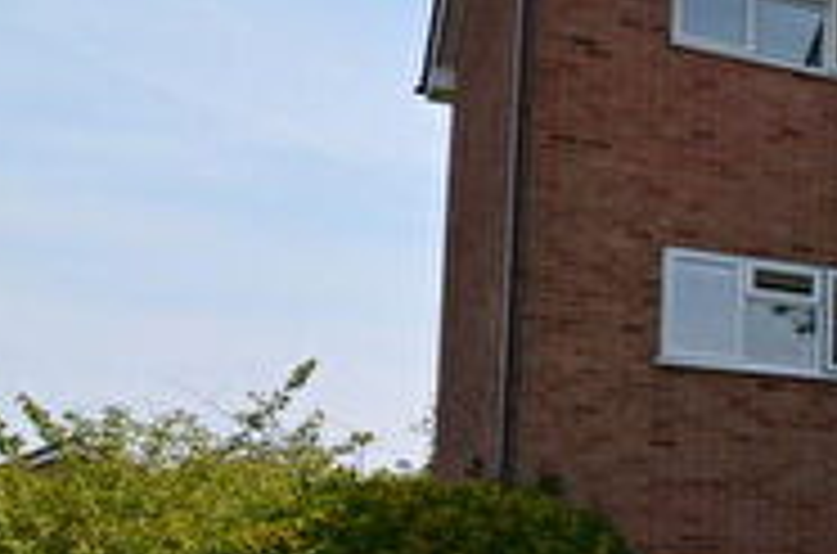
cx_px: 1503
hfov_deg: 21.1
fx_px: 1506
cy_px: 534
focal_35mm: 65
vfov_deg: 20.3
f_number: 8
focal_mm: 11.5
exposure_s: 1/200
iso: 100
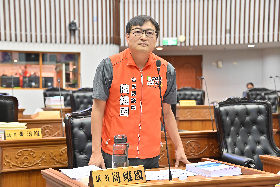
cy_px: 94
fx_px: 544
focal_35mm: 70
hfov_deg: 28.9
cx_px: 140
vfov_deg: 19.4
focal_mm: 70
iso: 2000
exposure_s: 1/80
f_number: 5
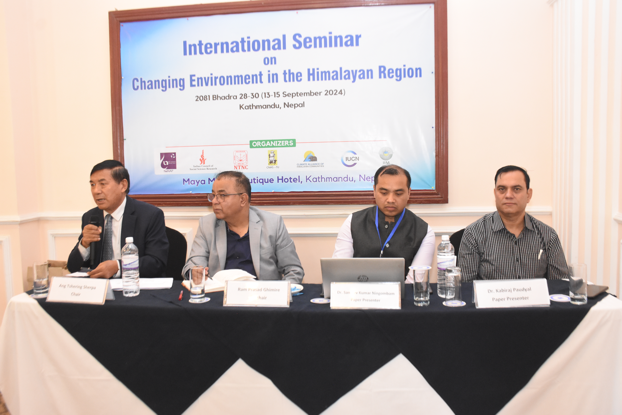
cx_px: 311
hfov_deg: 61.9
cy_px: 208
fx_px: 518
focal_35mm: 30
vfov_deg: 43.6
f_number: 5.6
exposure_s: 1/160
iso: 3200
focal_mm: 20
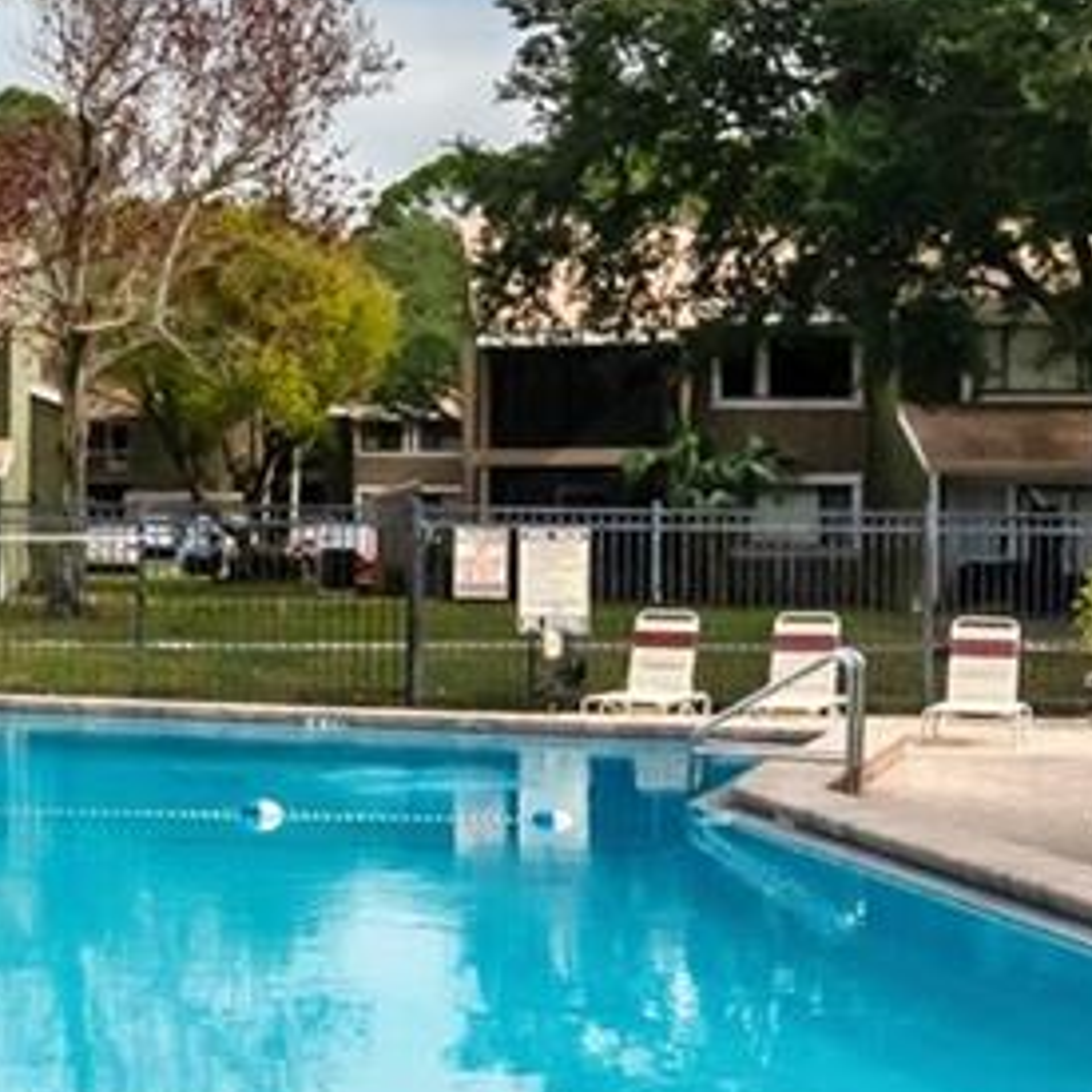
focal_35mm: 85
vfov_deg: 20.3
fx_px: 3042
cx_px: -349
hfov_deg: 18.8
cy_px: 409
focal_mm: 11.5
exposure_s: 1/5000
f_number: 8
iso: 800
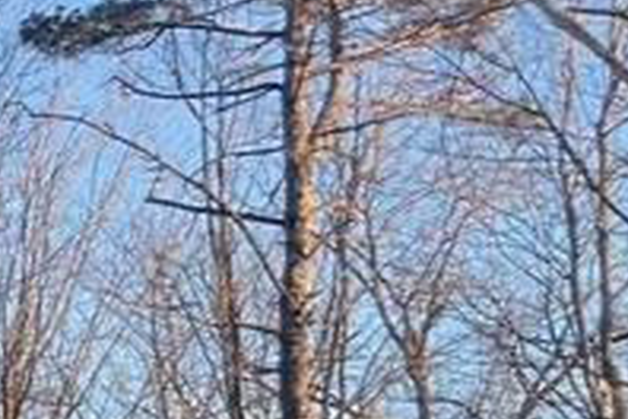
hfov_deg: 11.5
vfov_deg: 9.5
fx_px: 2442
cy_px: 635
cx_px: -986
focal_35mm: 140
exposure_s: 1/463
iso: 32
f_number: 1.6
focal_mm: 4.2
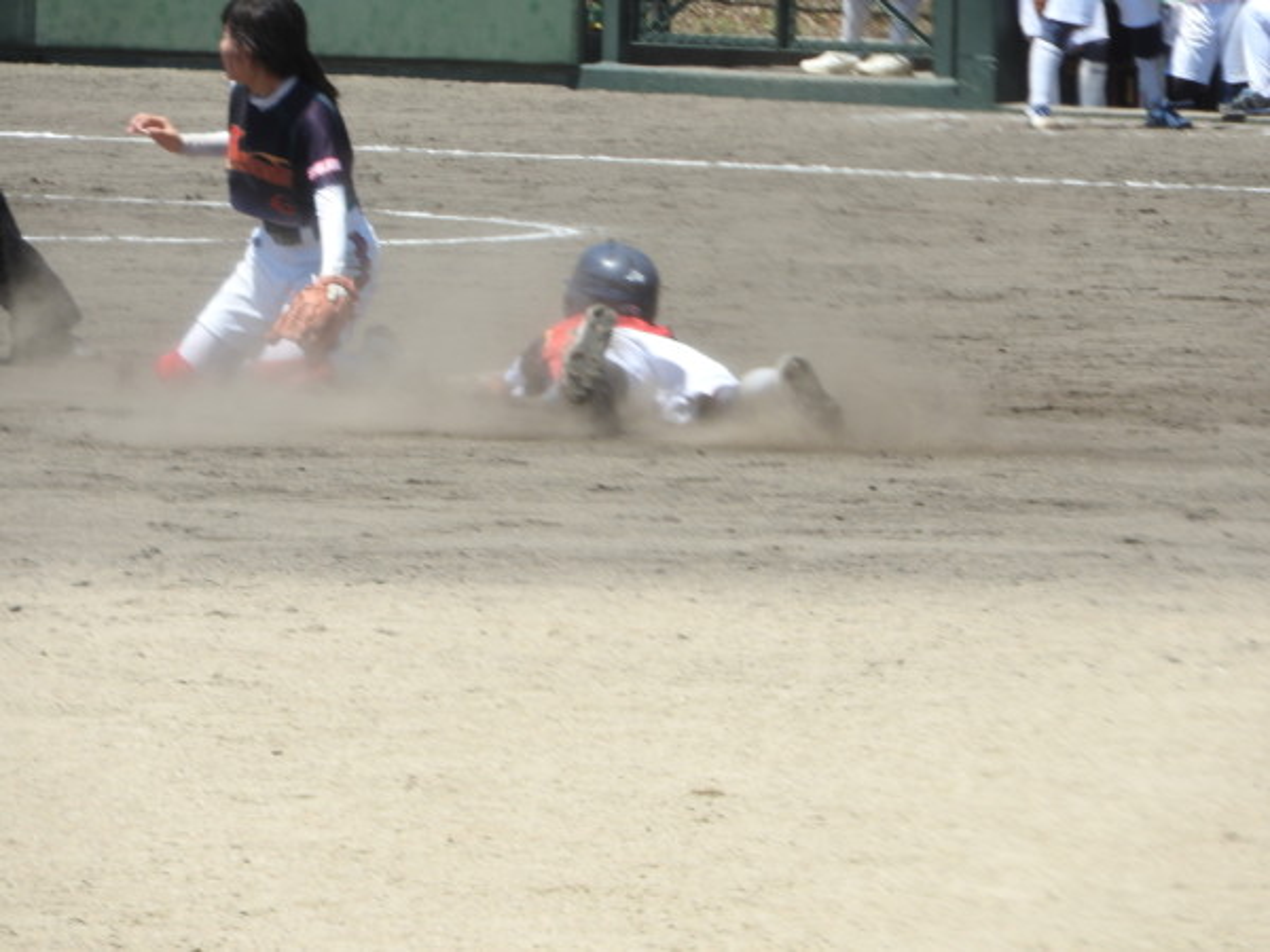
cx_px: 635
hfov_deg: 4.0
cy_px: 476
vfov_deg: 3.0
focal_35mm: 500
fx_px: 18344
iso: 100
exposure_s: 1/400
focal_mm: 89.6
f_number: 5.6
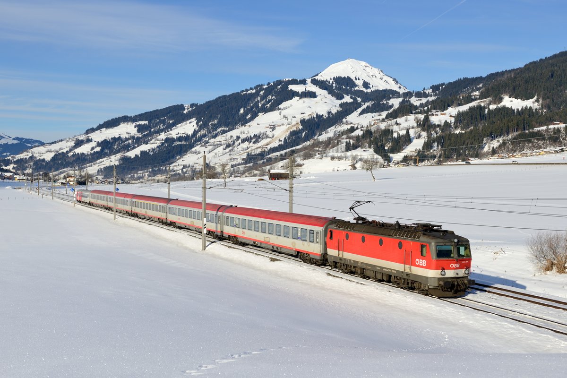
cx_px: 284
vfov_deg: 29.9
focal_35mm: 45
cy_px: 189
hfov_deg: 43.6
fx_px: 709
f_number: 6.3
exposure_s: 1/1600
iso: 200
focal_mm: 45
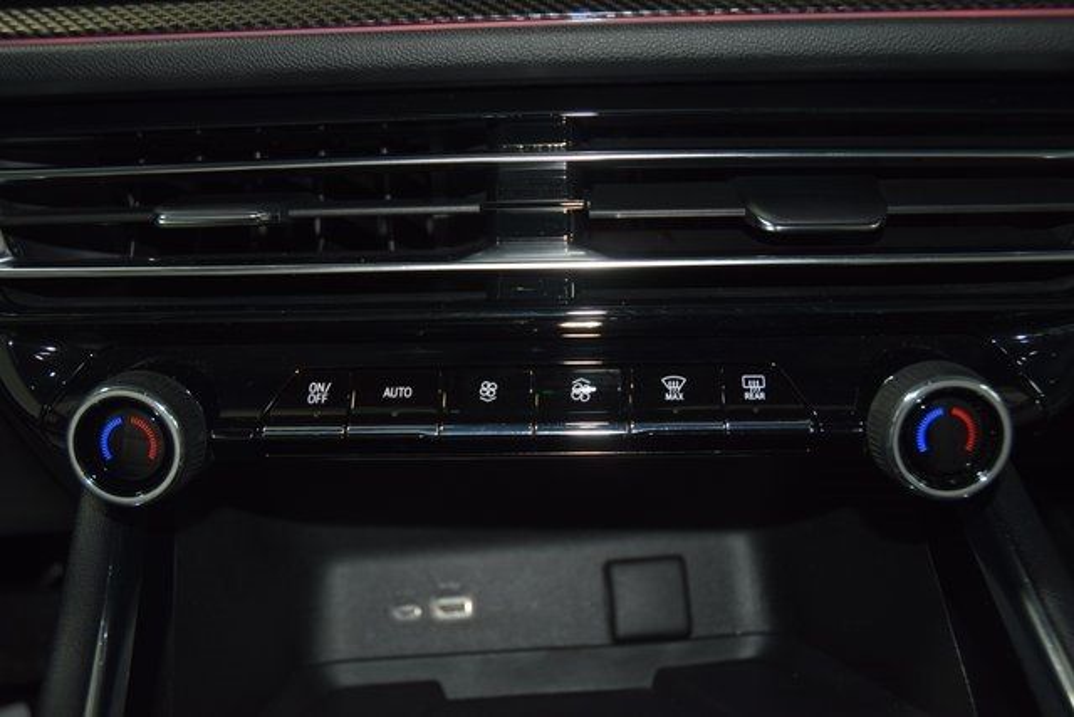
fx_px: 1119
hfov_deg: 51.3
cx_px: 537
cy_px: 358
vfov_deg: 35.5
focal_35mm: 38
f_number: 3.8
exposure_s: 1/20
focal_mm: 25
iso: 450
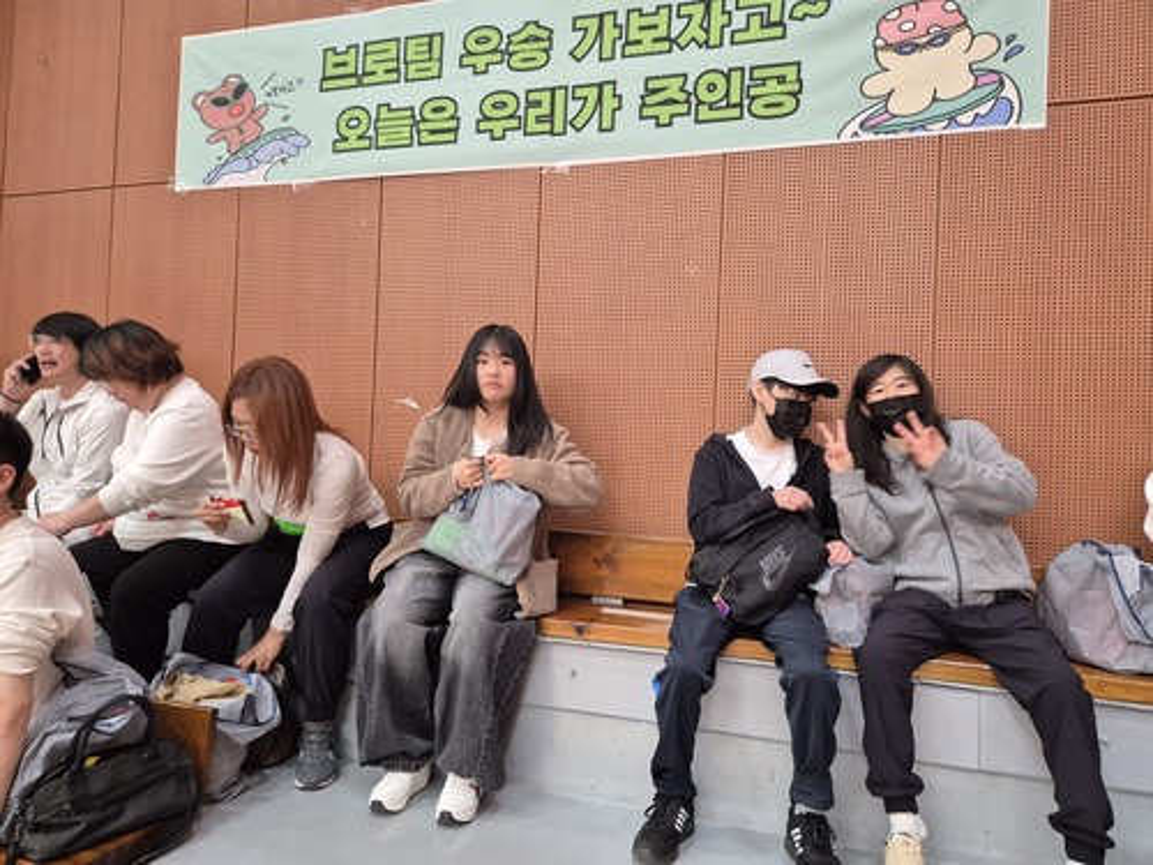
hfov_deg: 73.9
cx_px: 576
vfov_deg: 58.9
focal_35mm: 23
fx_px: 766
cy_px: 432
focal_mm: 5.4
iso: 500
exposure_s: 1/120
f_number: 1.8
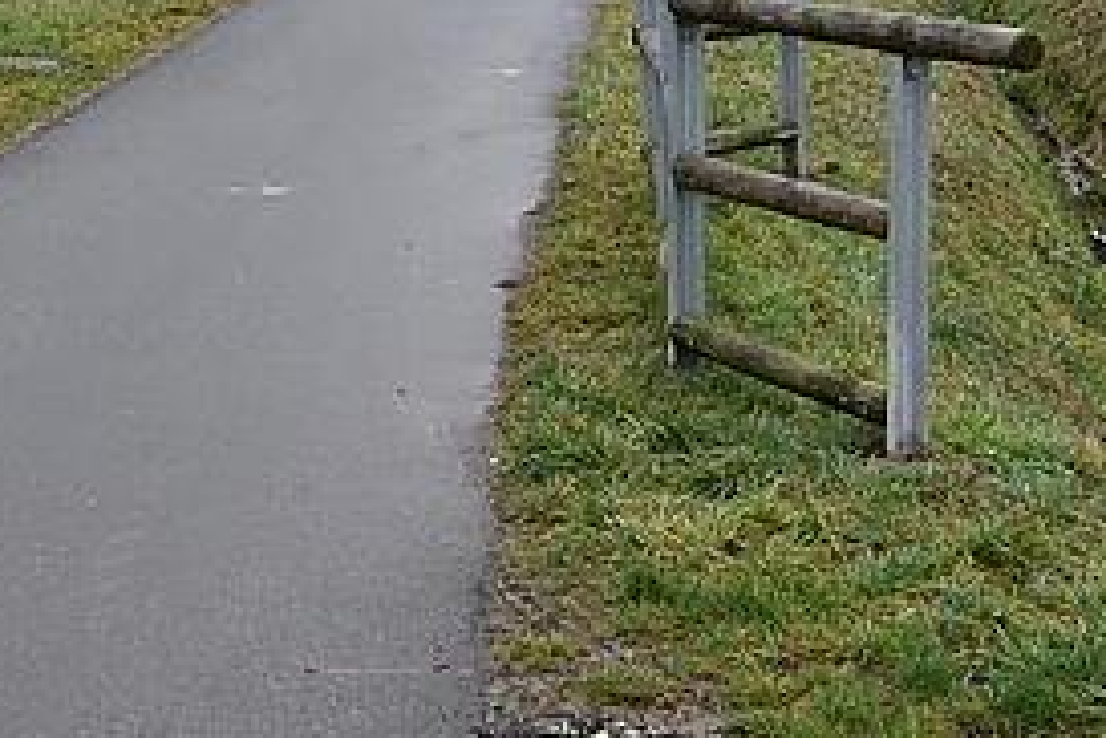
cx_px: 278
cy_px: -203
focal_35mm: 95
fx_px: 2918
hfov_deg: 21.3
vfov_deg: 13.9
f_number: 4
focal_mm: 24
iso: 800
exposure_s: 1/800
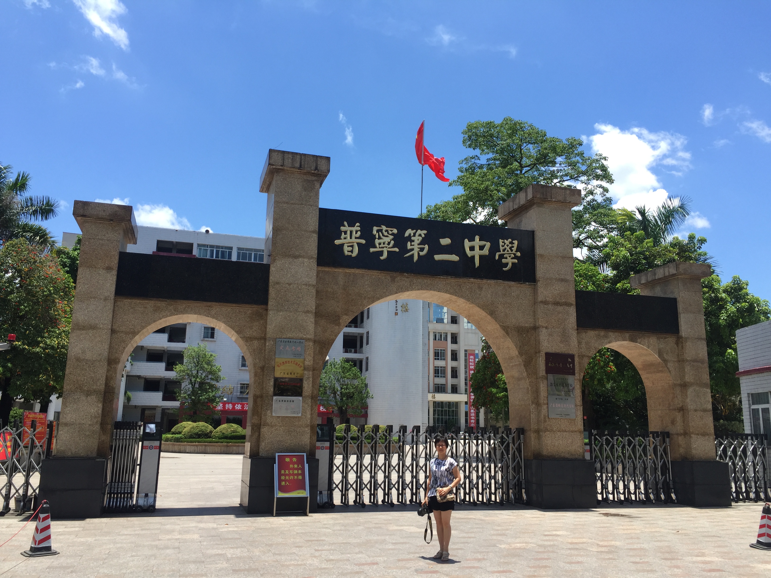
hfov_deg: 61.7
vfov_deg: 48.2
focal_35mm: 29
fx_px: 646
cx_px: 386
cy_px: 289
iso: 32
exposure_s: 1/1199
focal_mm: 4.15
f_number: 2.2
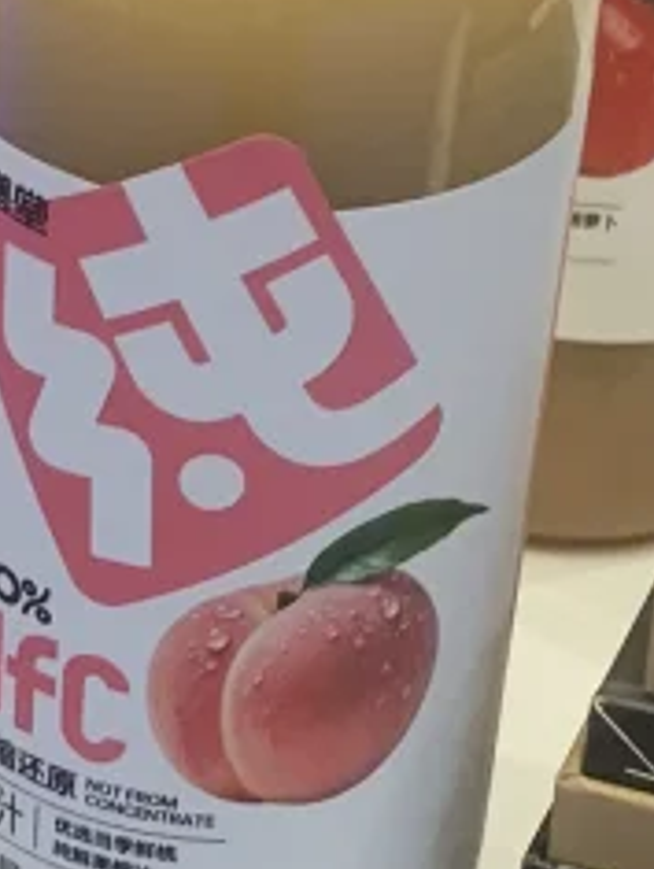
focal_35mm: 159
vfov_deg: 12.2
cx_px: -78
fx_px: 3994
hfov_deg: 9.3
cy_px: 921
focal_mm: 4.25
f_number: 1.8
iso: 80
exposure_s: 1/50
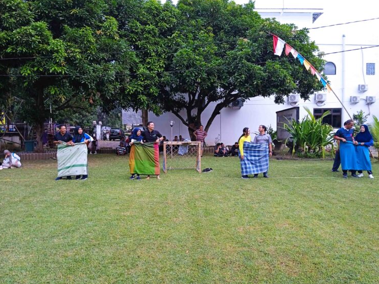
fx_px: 317
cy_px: 142
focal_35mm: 29
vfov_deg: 48.2
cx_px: 193
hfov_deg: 61.7
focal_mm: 3.43
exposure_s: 1/278
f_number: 2.2
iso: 116
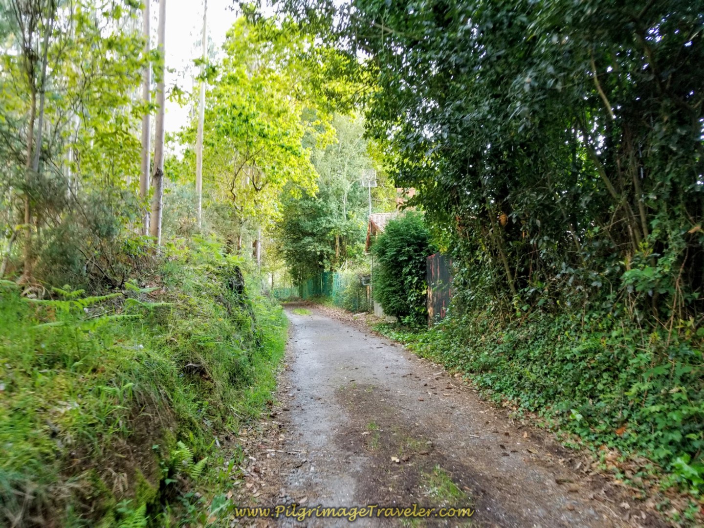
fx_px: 529
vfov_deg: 53.1
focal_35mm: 26
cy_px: 264
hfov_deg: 67.3
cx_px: 352
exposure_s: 1/40
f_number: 1.7
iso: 160
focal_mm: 4.3
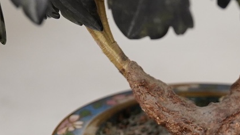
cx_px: 210
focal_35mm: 127
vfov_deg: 9.4
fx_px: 808
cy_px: 184
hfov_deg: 16.7
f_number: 9
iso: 2500
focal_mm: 30
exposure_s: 1/100
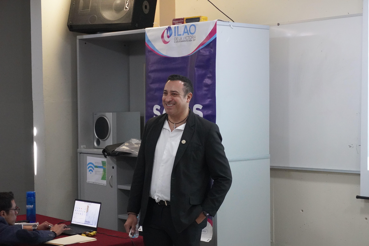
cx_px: 184
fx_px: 769
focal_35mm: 75
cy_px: 123
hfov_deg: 27.0
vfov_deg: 18.2
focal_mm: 50
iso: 6400
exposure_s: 1/60
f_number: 5.6
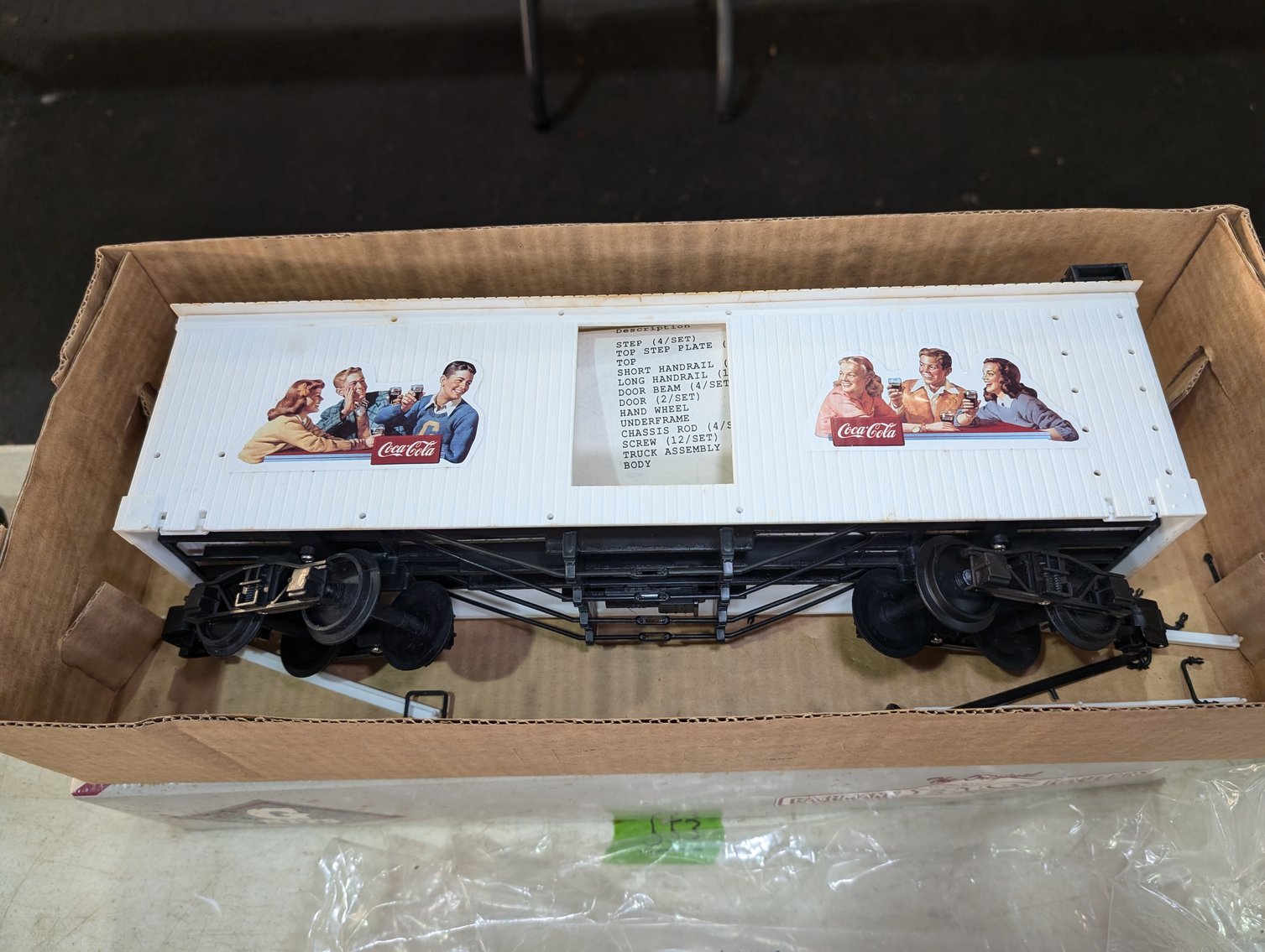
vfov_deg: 56.9
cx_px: 632
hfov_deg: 71.5
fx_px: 878
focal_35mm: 24
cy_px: 476
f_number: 1.68
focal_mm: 6.9
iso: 289
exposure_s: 1/120
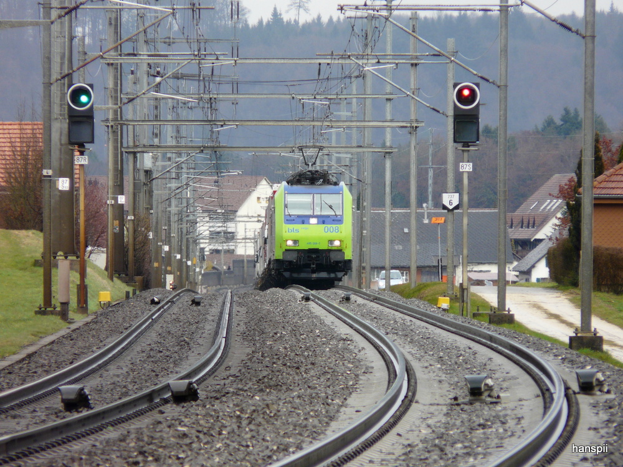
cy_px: 234
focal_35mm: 504
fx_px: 9071
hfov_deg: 3.9
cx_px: 312
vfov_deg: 3.0
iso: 100
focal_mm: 82.8
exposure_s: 1/250
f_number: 4.2
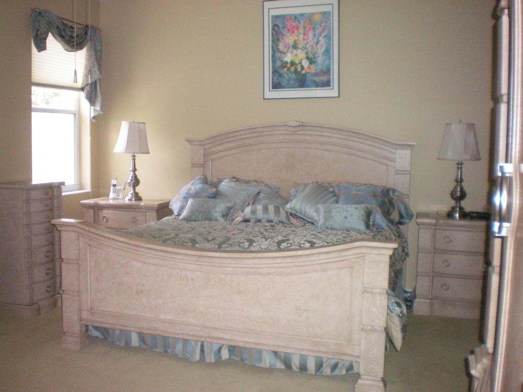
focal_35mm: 38
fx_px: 574
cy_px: 196
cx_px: 262
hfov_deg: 49.0
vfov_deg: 37.7
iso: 400
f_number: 3.1
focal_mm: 6.3
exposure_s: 1/60
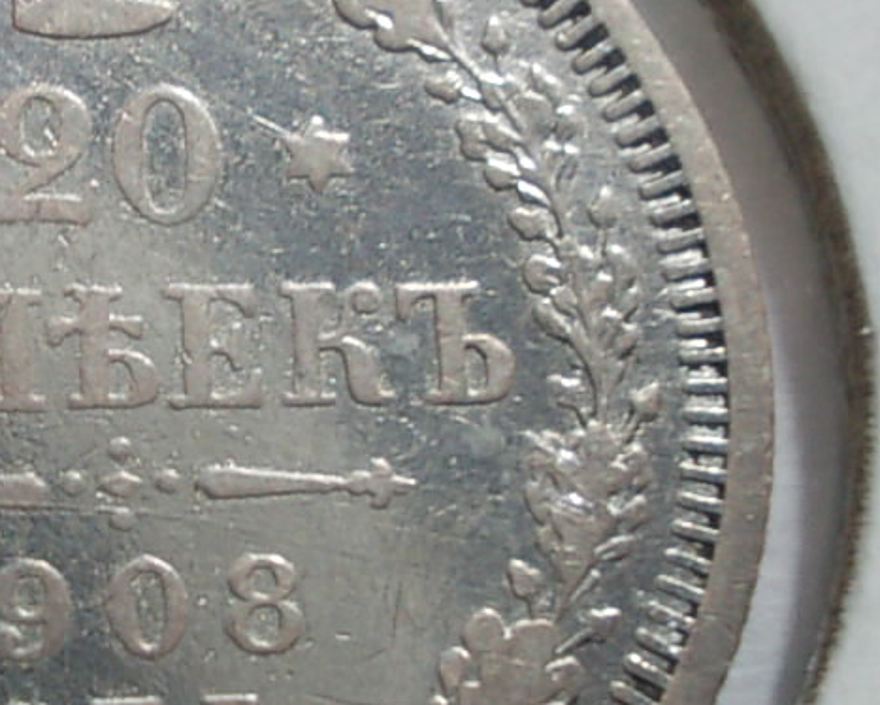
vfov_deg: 16.7
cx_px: 124
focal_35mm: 92
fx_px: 2397
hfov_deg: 20.5
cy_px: 454
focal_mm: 6.1
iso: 200
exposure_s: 1/6
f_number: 3.3
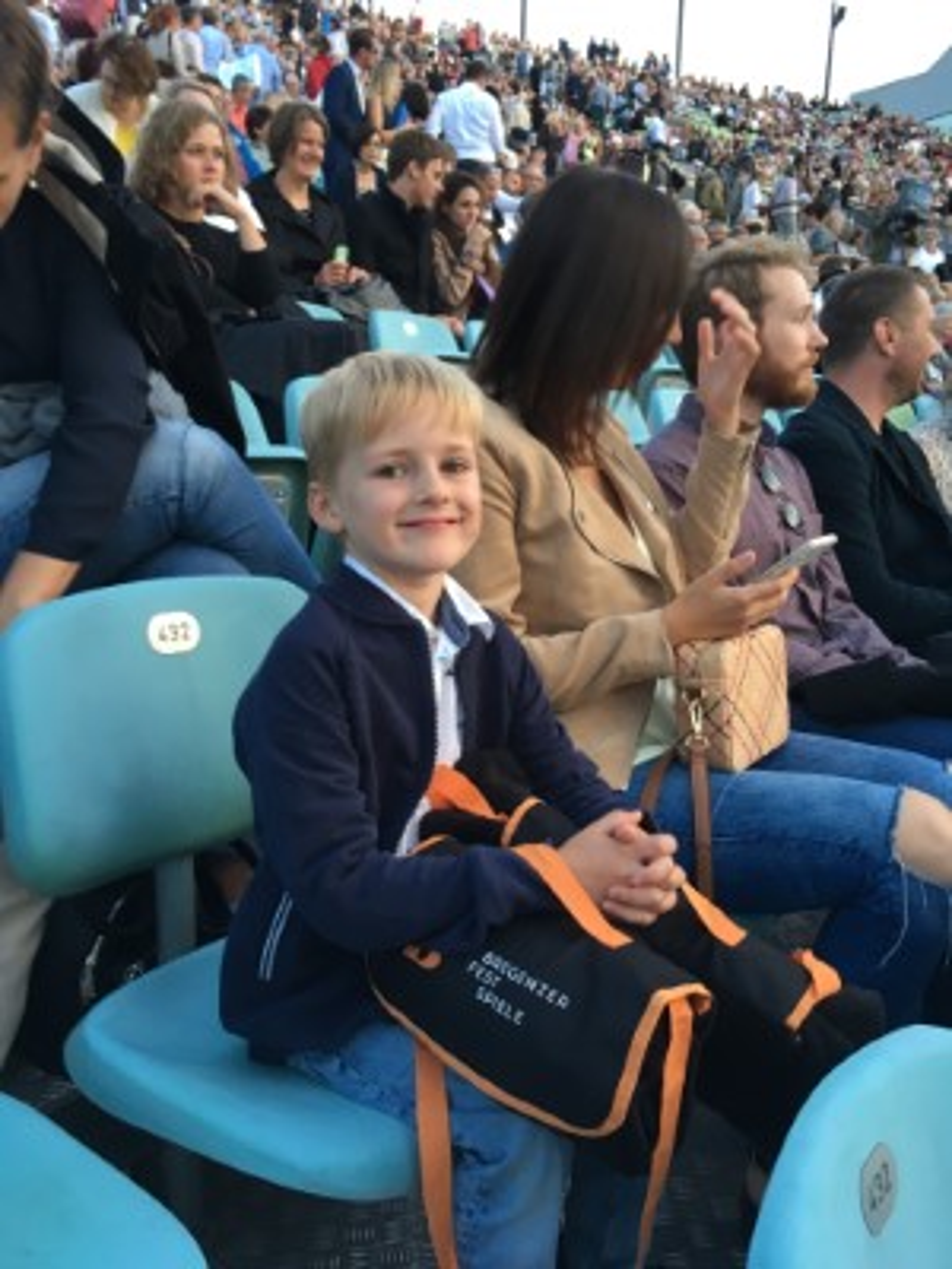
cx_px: 476
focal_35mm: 29
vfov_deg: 61.7
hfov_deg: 48.2
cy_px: 634
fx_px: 1063
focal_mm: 4.15
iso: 64
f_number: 2.2
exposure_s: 1/33
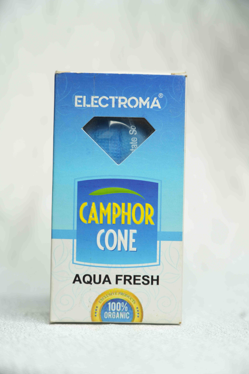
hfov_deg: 18.7
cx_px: 124
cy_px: 187
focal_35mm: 73
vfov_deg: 27.7
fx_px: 757
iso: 250
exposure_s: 1/100
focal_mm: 73
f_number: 4
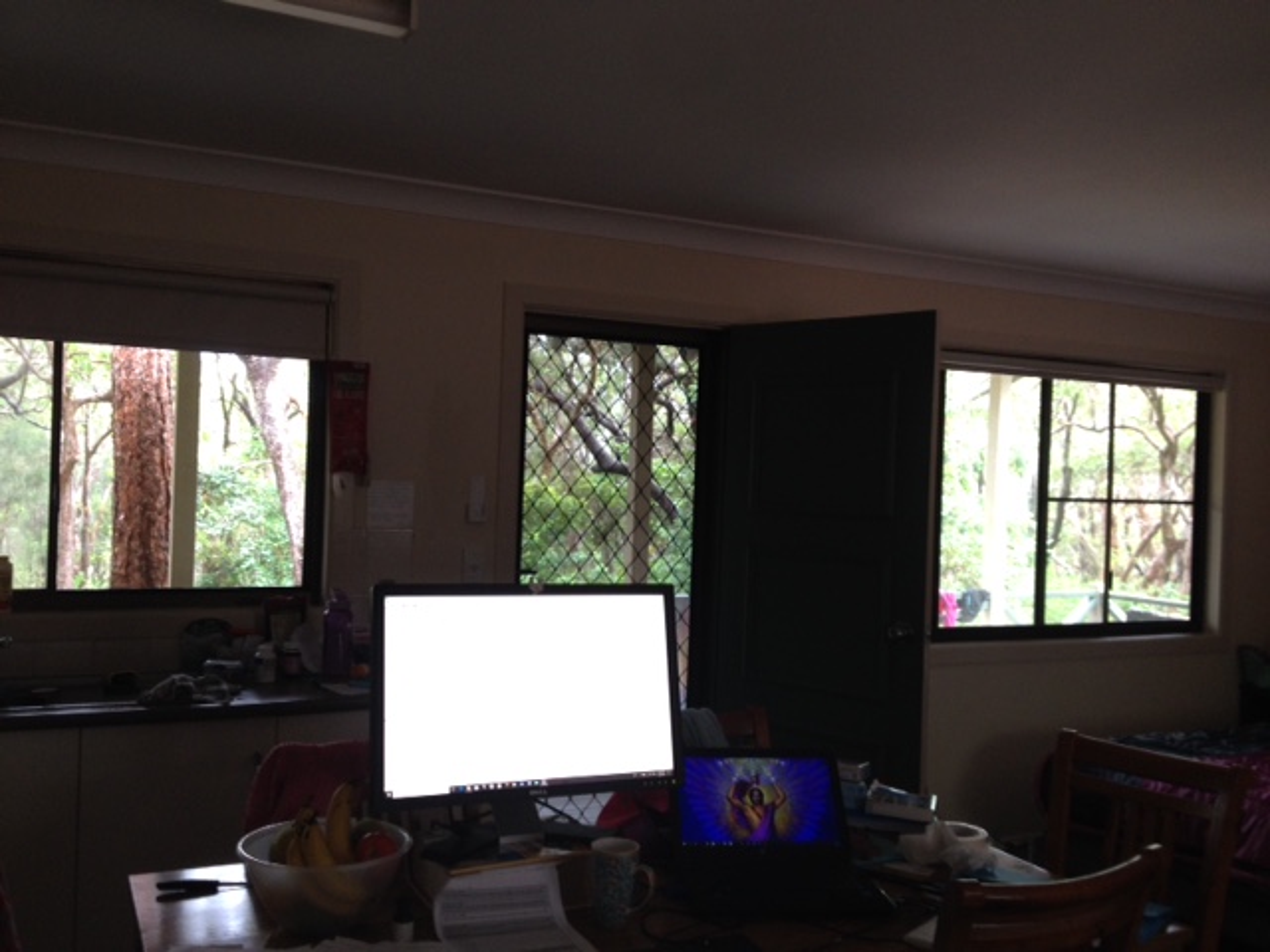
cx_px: 635
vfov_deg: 40.7
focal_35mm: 35
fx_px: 1284
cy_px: 476
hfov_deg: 52.6
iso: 80
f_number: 2.4
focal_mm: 4.28
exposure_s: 1/20
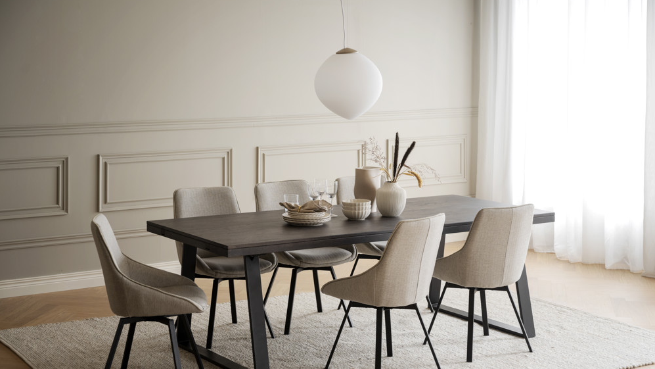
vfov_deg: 19.4
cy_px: 210
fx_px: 1077
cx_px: 328
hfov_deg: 33.8
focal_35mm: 62
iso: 250
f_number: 4.5
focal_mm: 59
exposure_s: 1/4
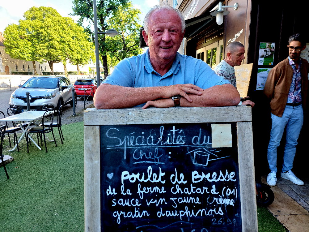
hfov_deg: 69.4
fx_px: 223
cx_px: 154
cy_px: 116
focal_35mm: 25
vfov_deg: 54.9
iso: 50
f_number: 1.8
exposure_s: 1/100
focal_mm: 5.23
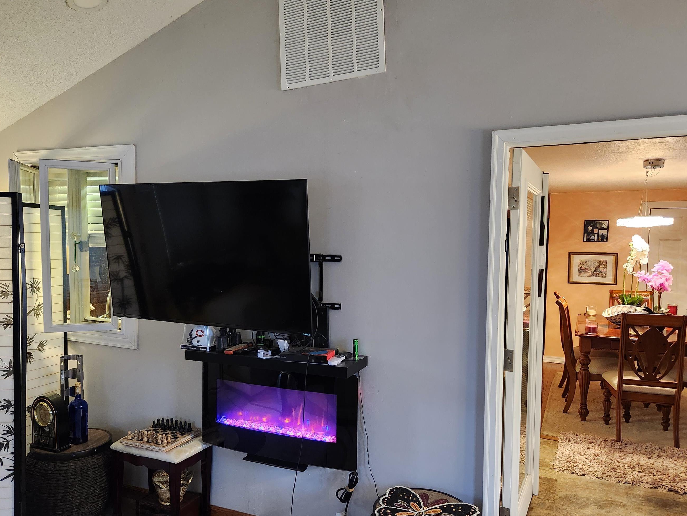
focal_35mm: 27
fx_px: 536
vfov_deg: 51.3
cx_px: 316
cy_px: 284
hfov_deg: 65.2
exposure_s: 1/60
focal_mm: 5.4
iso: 640
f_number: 1.8
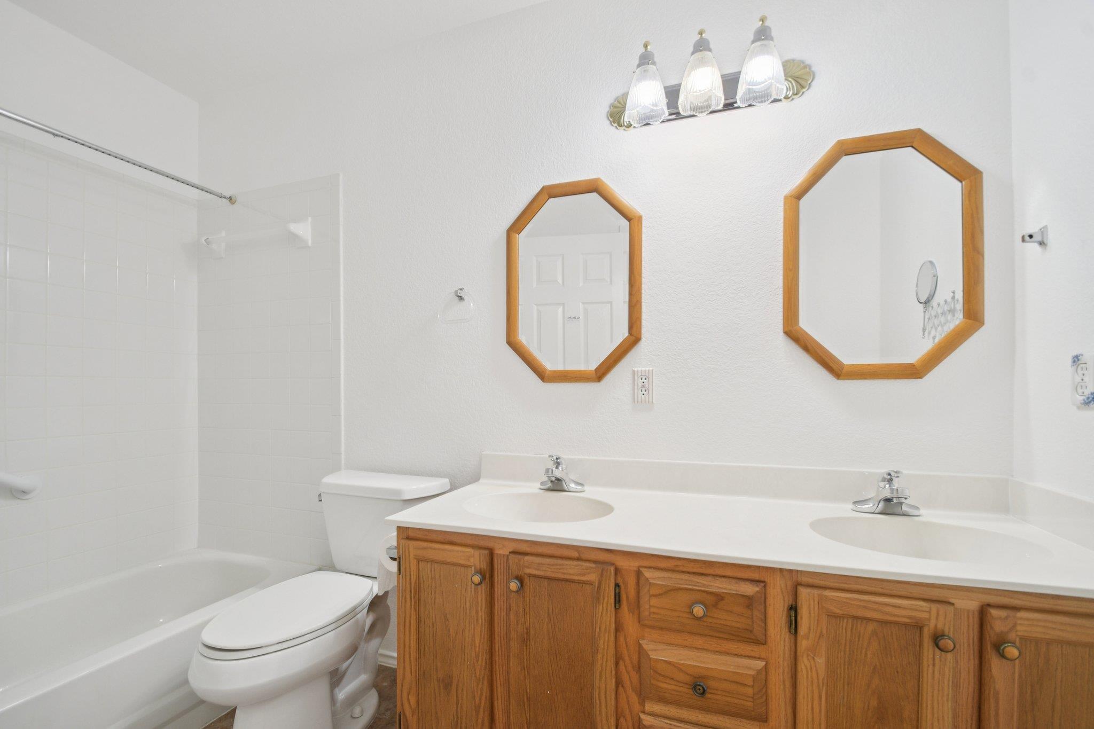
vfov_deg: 77.3
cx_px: 547
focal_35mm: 15
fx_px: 456
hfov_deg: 100.4
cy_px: 364
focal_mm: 10
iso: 400
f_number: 8
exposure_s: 1/20
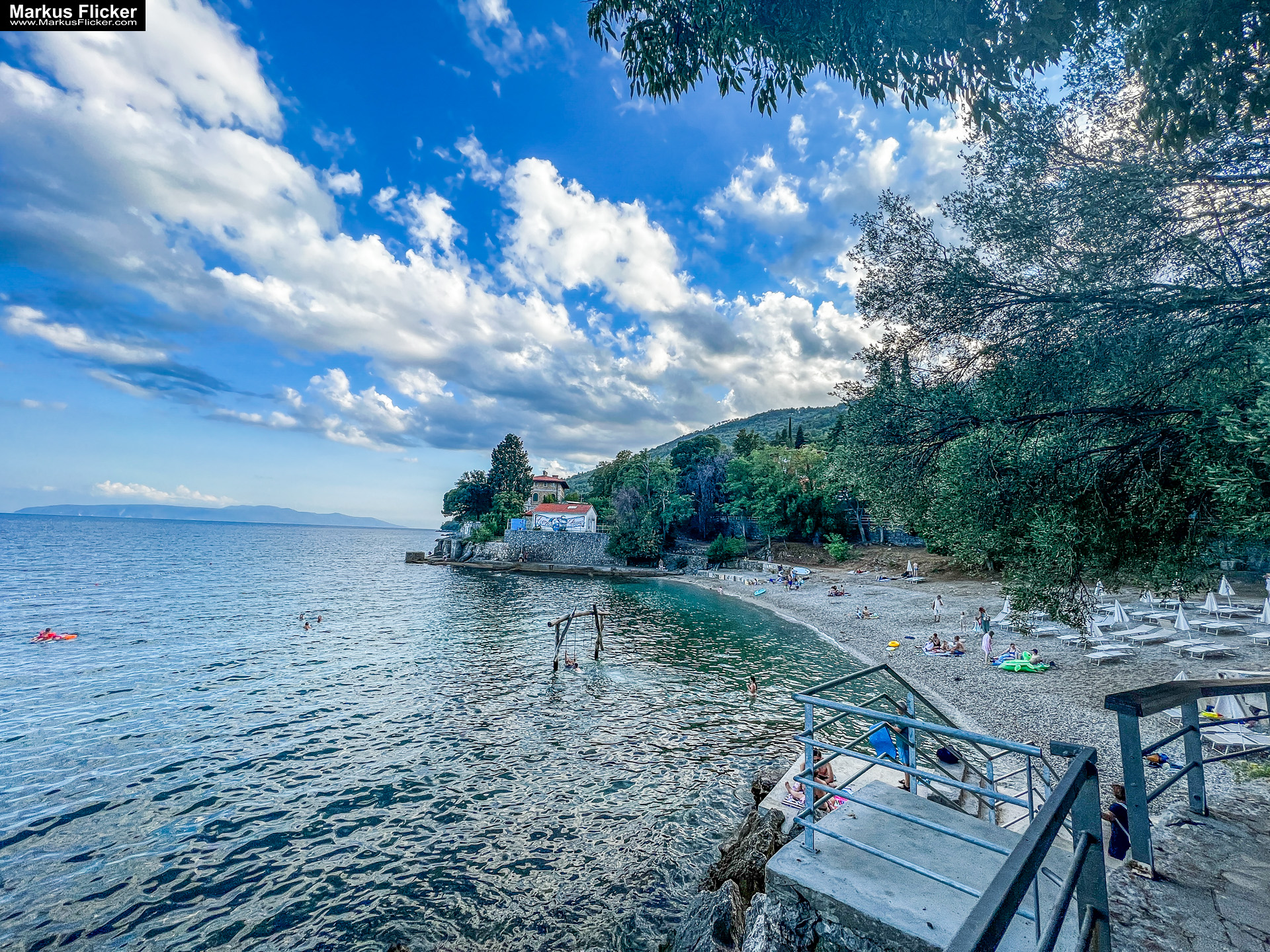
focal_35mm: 13
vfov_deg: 89.9
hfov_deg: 106.2
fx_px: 477
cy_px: 476
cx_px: 635
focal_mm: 1.57
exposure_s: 1/620
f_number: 1.8
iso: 32
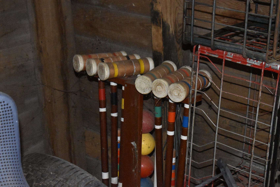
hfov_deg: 24.6
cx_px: 140
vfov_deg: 16.6
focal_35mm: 82
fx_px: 642
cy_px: 94
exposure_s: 1/60
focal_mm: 55
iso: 6400
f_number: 5.6
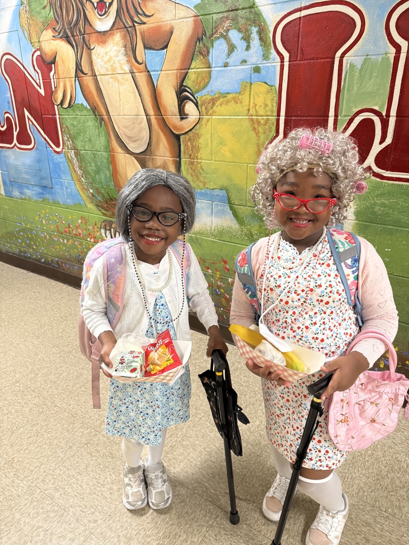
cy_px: 272
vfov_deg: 71.6
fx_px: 378
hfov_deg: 56.8
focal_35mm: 24
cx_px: 204
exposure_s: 1/60
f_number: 1.78
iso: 200
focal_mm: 6.76
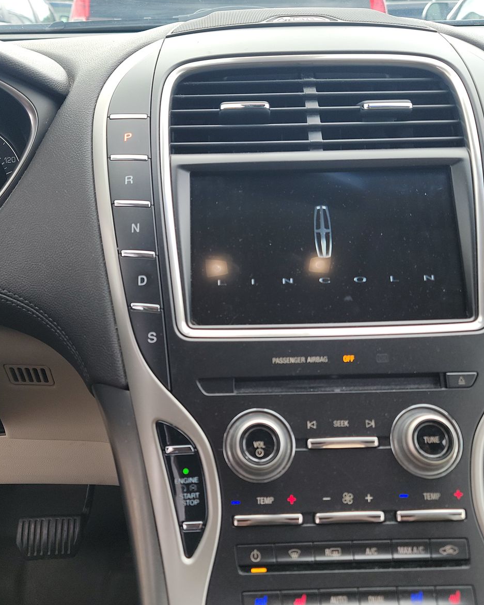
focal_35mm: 32
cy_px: 296
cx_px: 236
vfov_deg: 55.7
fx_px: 573
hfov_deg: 45.8
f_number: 1.8
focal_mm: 6.7
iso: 71
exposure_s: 1/119
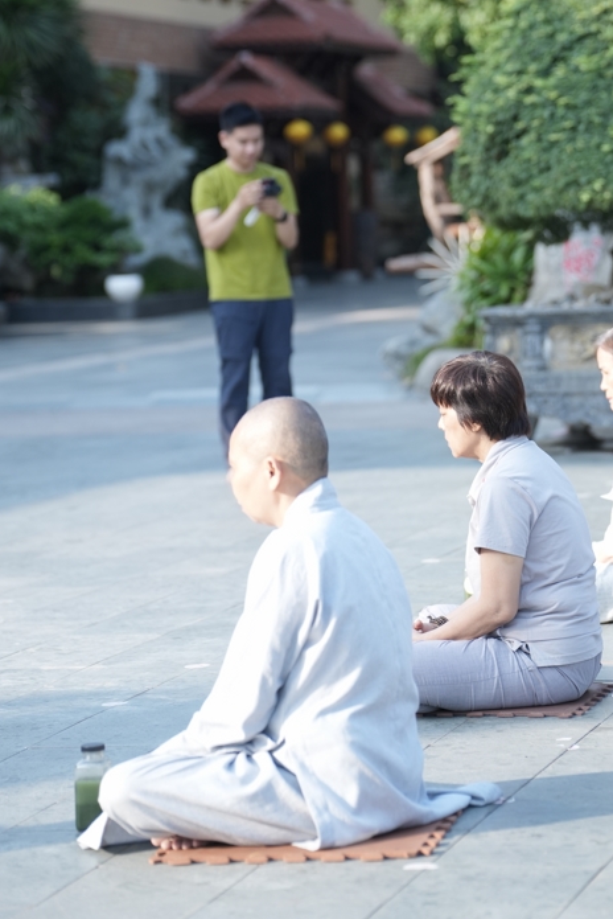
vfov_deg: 15.8
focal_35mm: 129
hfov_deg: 10.6
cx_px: 369
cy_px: 293
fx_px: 3291
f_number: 2.8
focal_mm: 92
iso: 500
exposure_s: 1/1250
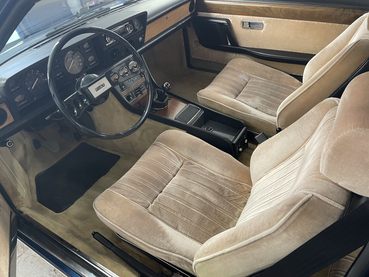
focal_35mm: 26
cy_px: 138
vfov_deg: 53.1
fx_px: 277
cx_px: 184
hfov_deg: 67.3
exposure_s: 1/50
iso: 200
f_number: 1.6
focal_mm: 4.2
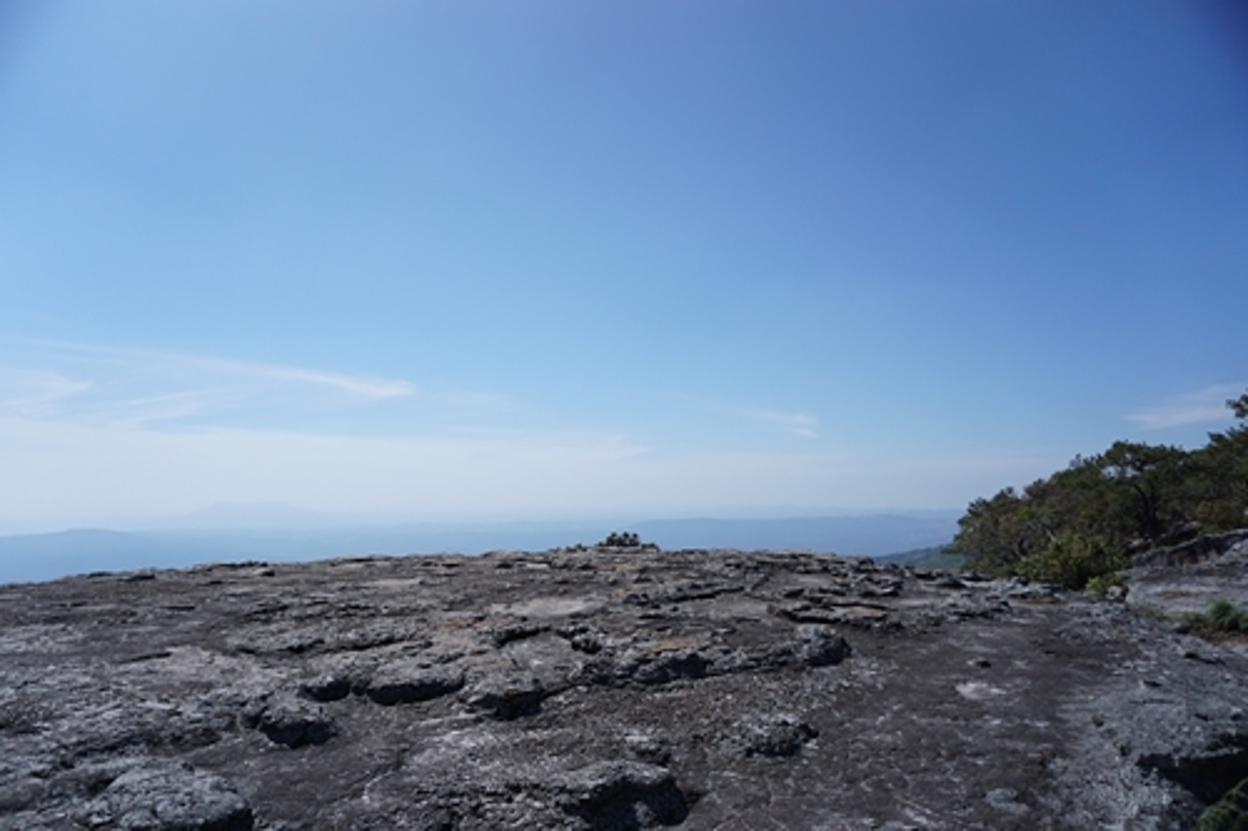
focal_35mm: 24
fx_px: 832
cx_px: 624
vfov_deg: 53.1
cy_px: 416
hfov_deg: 73.8
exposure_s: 1/3200
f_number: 3.5
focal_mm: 16
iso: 160
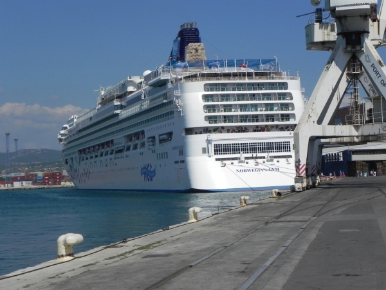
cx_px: 193
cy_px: 145
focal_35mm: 75
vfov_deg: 19.6
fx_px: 836
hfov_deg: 26.0
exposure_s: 1/906
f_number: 8
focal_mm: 13.4
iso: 160
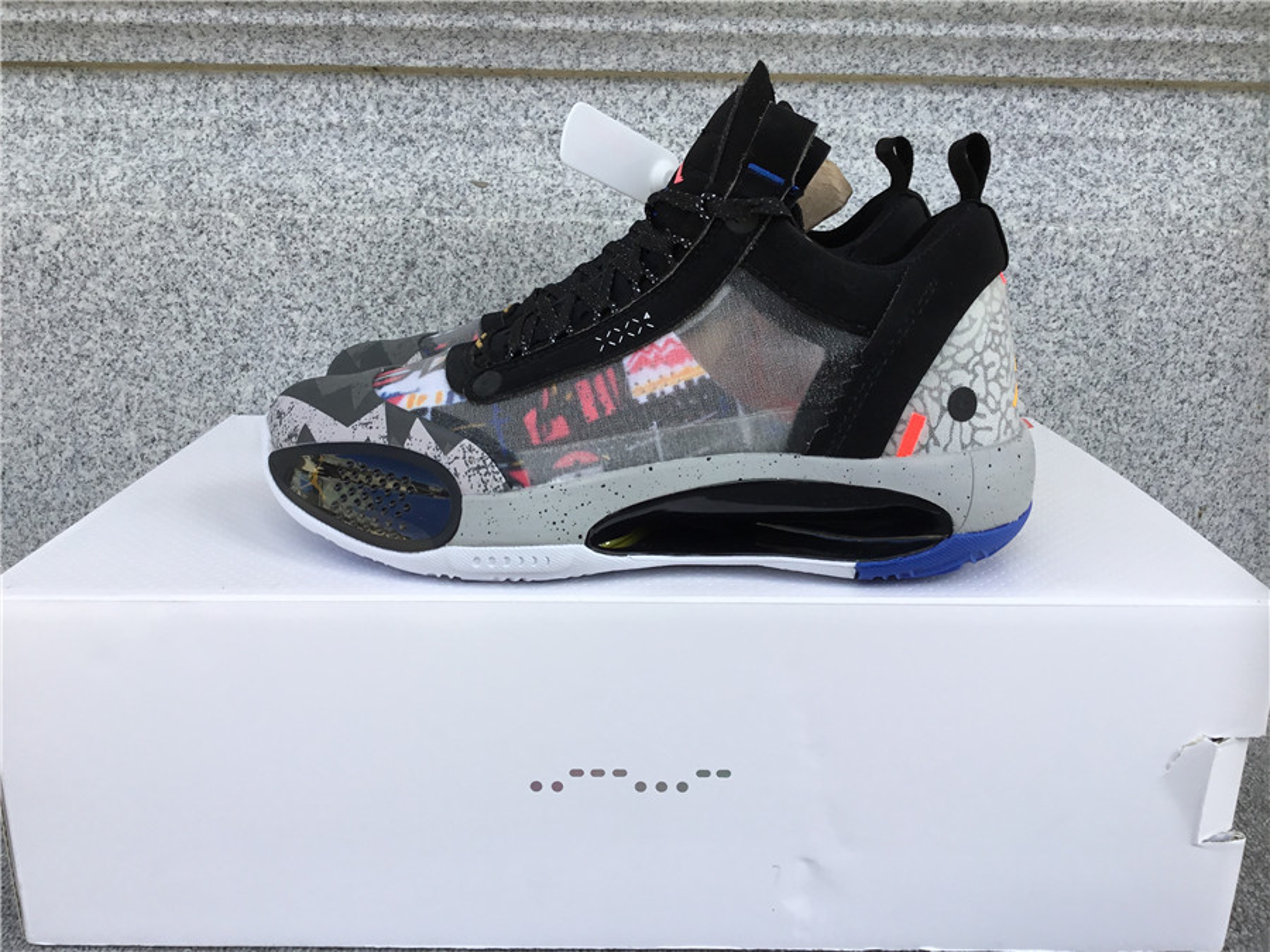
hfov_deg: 58.4
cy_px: 476
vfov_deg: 45.4
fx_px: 1137
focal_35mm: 31
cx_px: 635
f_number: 2.4
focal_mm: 3.3
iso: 25
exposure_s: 1/426
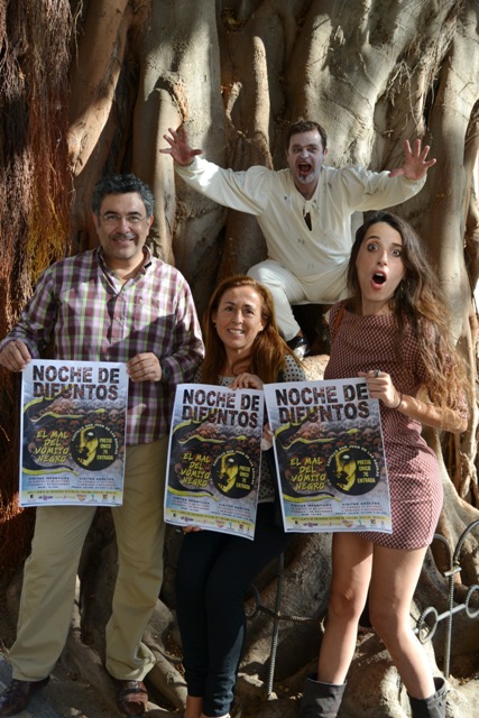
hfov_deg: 38.4
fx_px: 688
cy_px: 359
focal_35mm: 34
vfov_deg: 55.1
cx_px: 240
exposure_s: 1/125
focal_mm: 23
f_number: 5.6
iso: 140
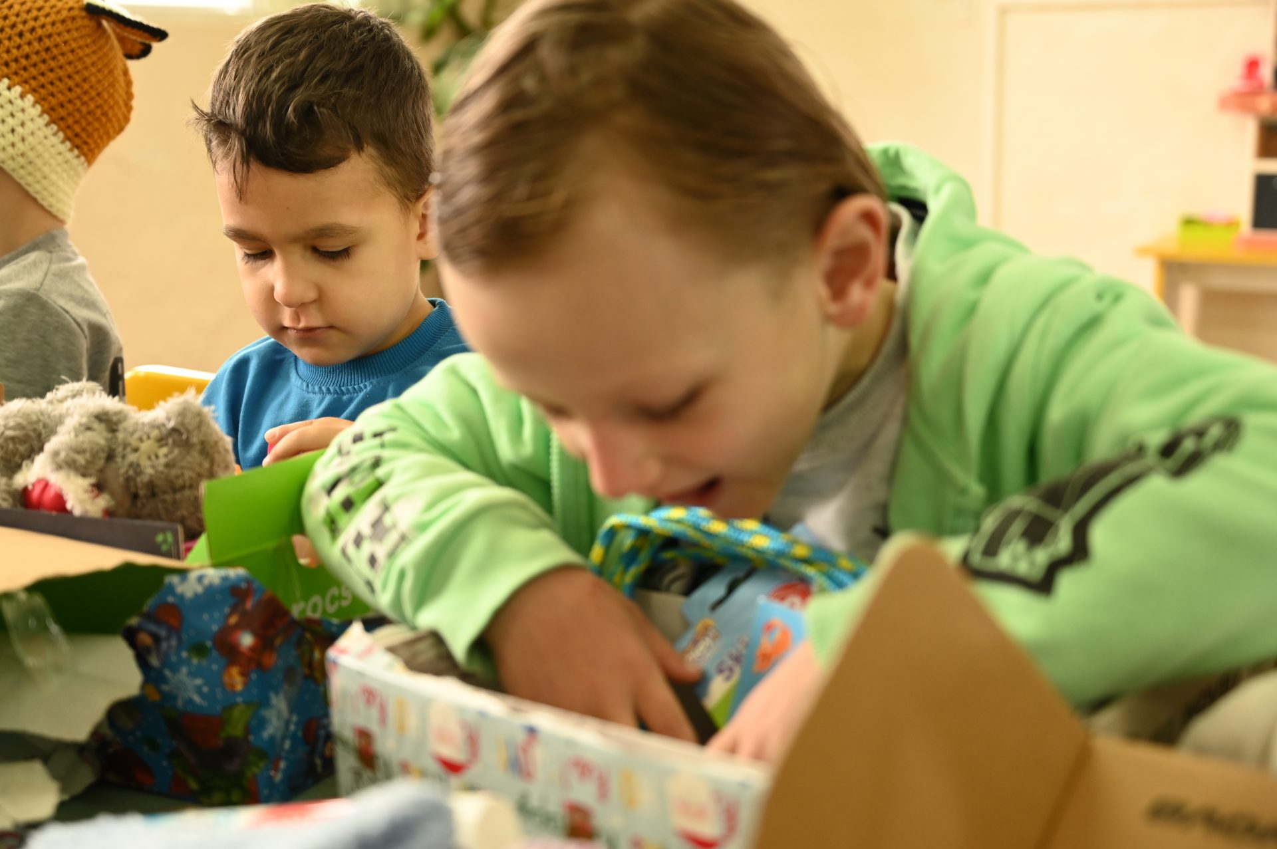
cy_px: 424
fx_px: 1772
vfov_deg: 27.0
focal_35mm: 50
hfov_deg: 39.6
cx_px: 638
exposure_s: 1/100
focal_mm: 50
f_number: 4
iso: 1000
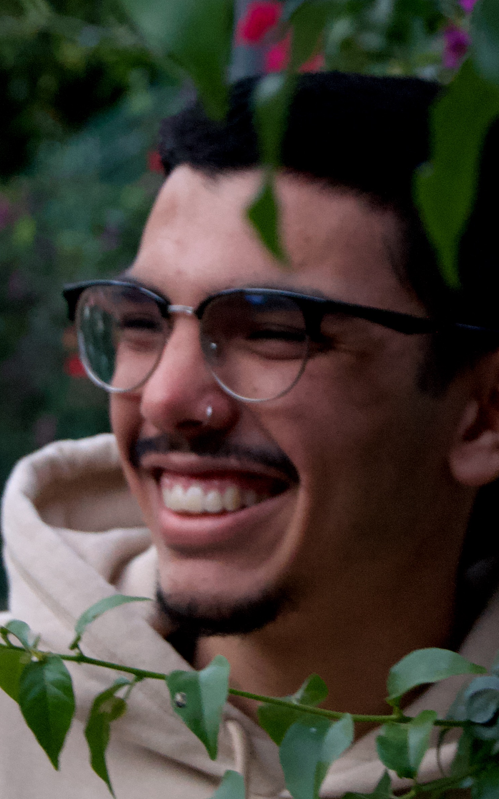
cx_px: 263
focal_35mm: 149
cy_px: 384
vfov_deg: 14.0
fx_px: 3243
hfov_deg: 8.8
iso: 1600
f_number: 5.6
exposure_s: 1/40
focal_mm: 50
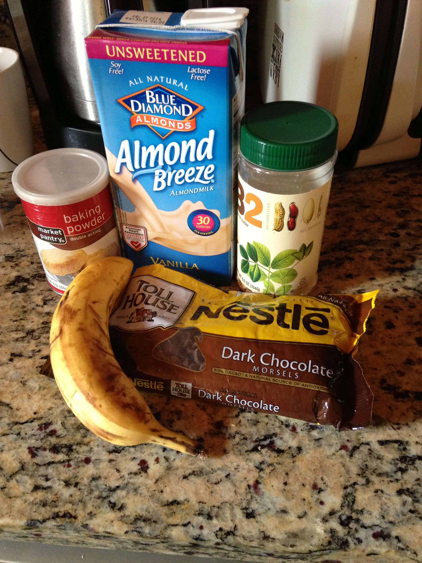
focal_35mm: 33
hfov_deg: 42.9
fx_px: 536
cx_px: 211
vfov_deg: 55.4
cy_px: 282
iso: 320
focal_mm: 4.13
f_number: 2.4
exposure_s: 1/20
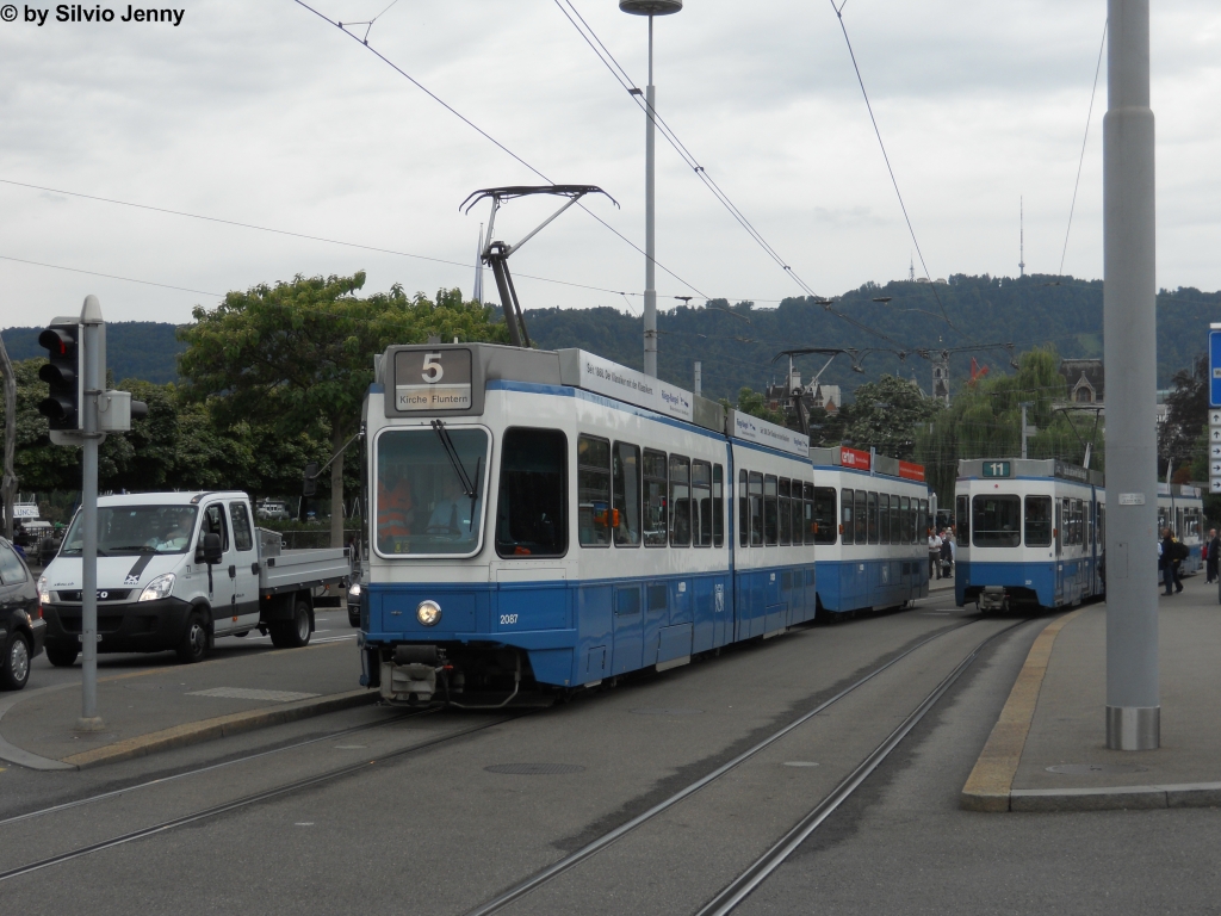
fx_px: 1905
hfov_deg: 35.5
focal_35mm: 54
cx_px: 610
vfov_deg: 27.0
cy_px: 458
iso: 80
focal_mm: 9.6
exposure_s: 1/500
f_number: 3.7
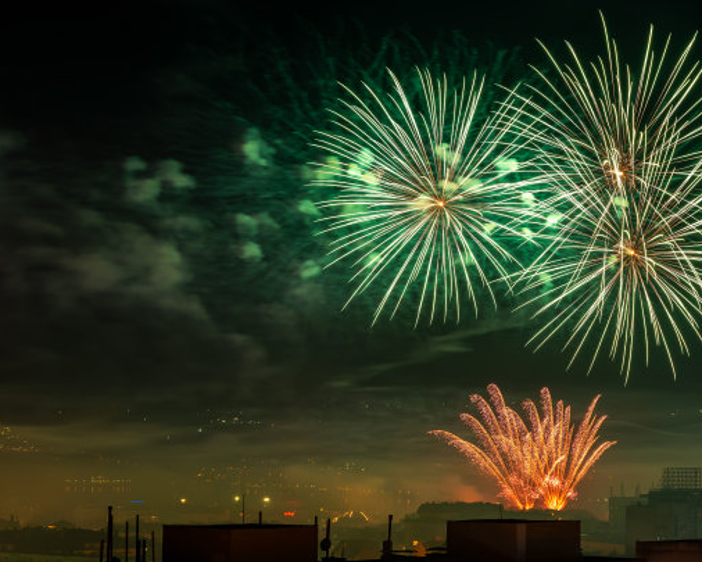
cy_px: 282
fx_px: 1933
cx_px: 388
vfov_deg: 16.5
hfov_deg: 20.6
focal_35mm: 93
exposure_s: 3
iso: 320
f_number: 8
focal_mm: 82
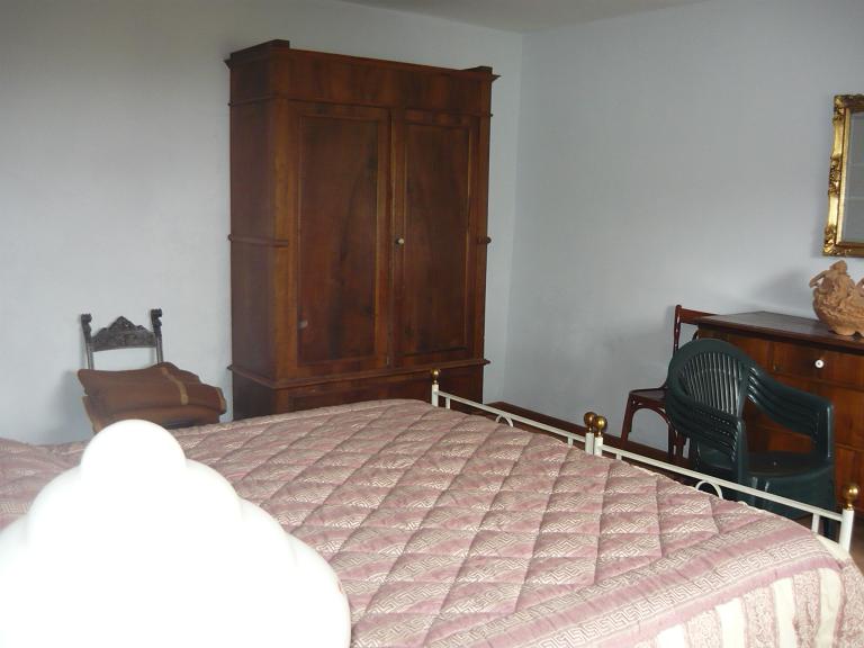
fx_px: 824
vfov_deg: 42.9
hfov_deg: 55.4
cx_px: 432
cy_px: 324
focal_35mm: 33
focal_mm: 5.5
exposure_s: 1/30
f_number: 2.8
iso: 250
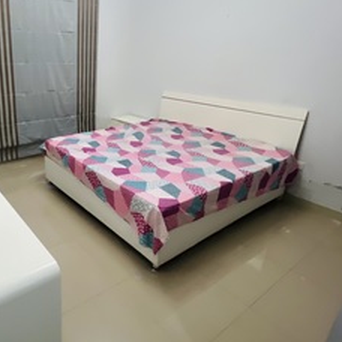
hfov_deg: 61.8
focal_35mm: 23
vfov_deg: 66.8
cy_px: 143
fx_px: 257
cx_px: 70
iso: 320
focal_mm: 1.57
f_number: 1.8
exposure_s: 1/50
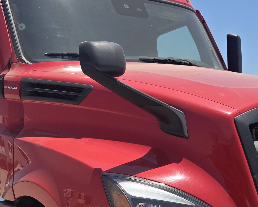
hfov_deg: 30.5
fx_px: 474
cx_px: 132
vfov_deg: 24.3
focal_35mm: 62
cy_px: 163
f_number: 1.8
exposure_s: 1/1889
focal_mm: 5.4
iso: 25
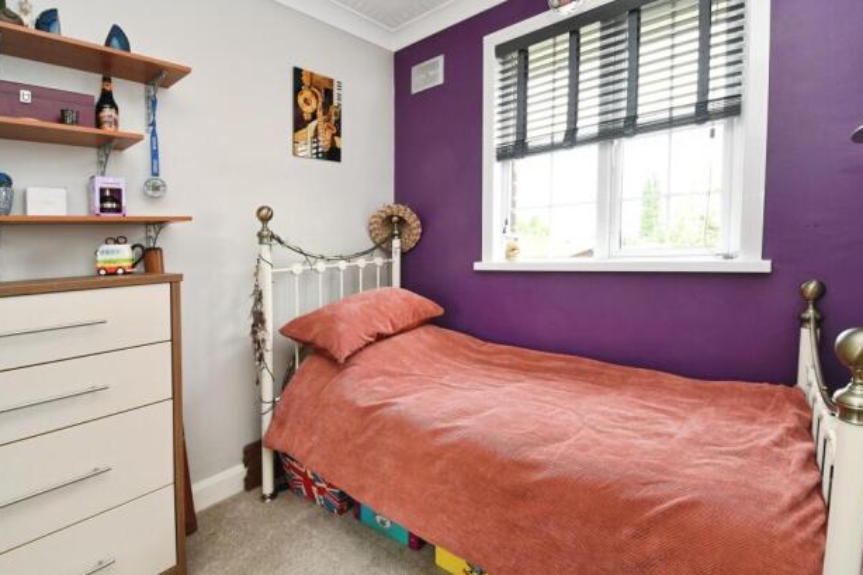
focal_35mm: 16
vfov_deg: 73.7
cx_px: 453
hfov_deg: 96.7
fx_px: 383
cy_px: 296
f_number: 7.1
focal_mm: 10
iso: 800
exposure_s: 1/60
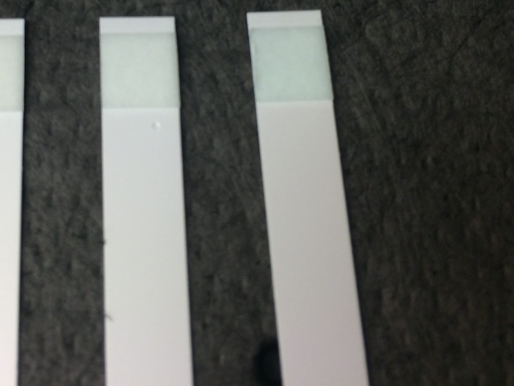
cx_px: 125
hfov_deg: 33.1
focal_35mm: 57
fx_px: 847
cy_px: 13
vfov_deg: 24.6
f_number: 2.2
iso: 50
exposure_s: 1/60
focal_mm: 4.15
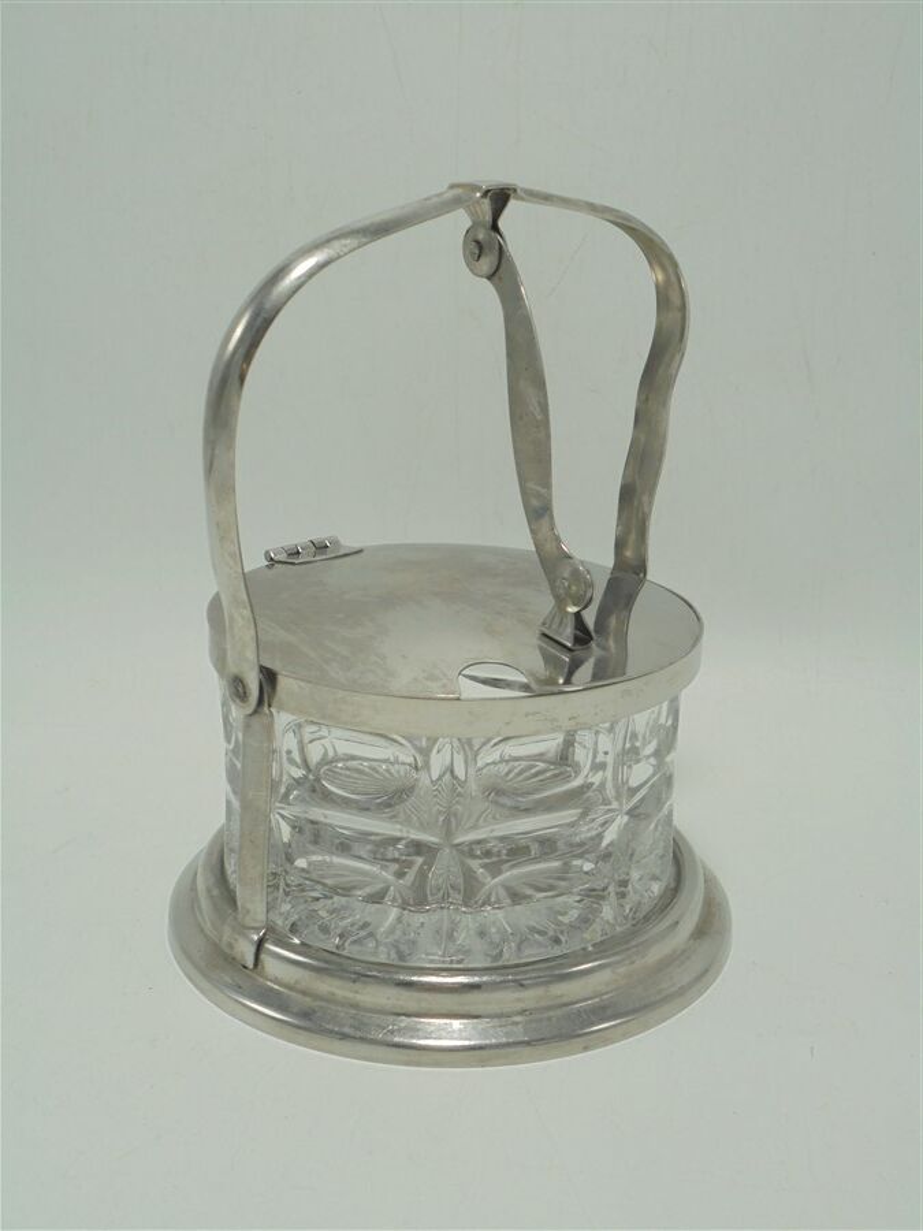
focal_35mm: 43
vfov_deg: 43.9
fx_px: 1529
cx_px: 462
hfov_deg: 33.6
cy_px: 616
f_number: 4.5
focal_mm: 7.8
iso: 100
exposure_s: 1/60
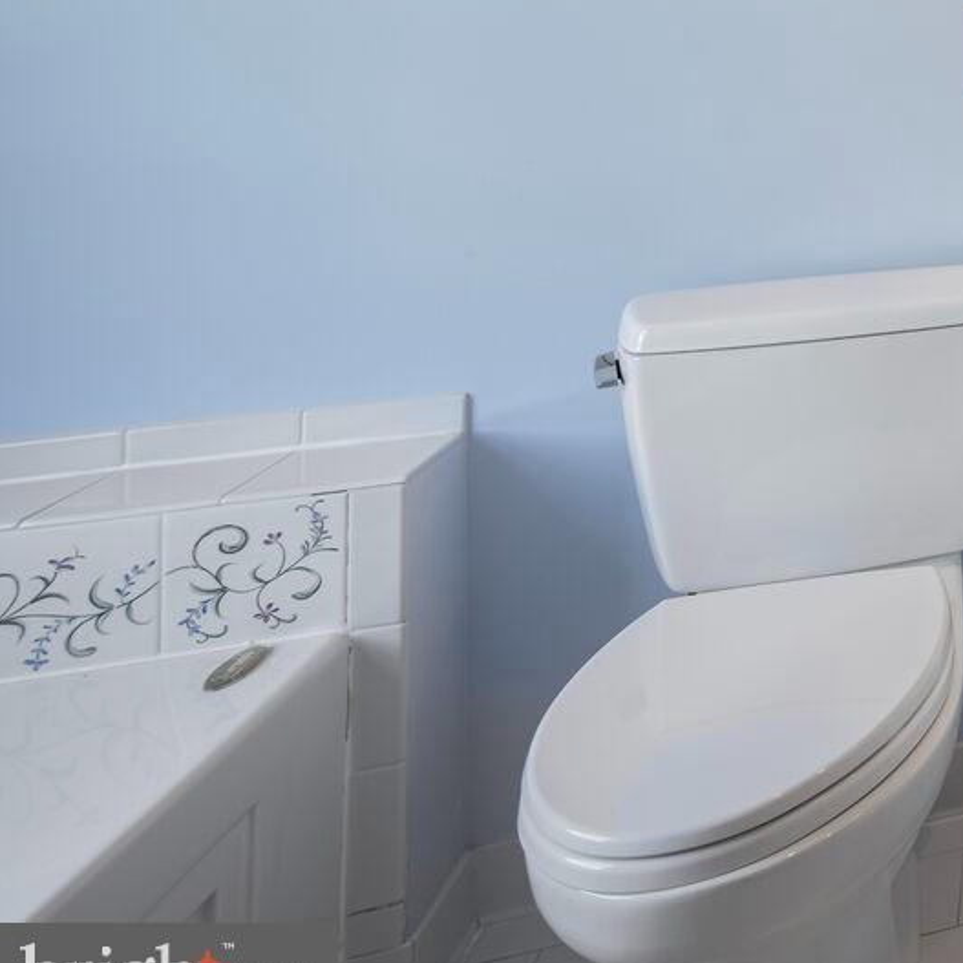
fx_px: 1227
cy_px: -18
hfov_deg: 25.6
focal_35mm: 39
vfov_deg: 37.8
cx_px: 1575
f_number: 9
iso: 200
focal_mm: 14
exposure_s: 1/5
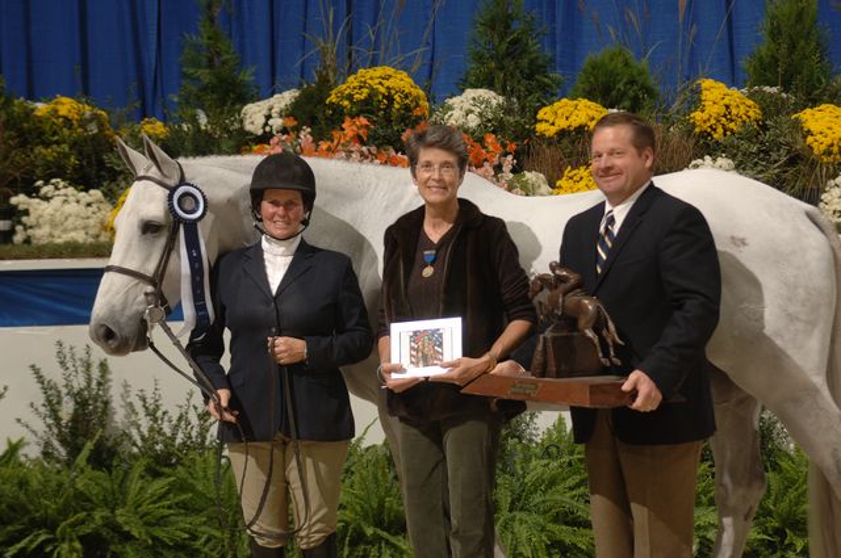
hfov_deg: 18.2
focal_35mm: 112
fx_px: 2625
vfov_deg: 12.1
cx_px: 420
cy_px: 279
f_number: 4.8
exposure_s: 1/160
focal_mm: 75
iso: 320
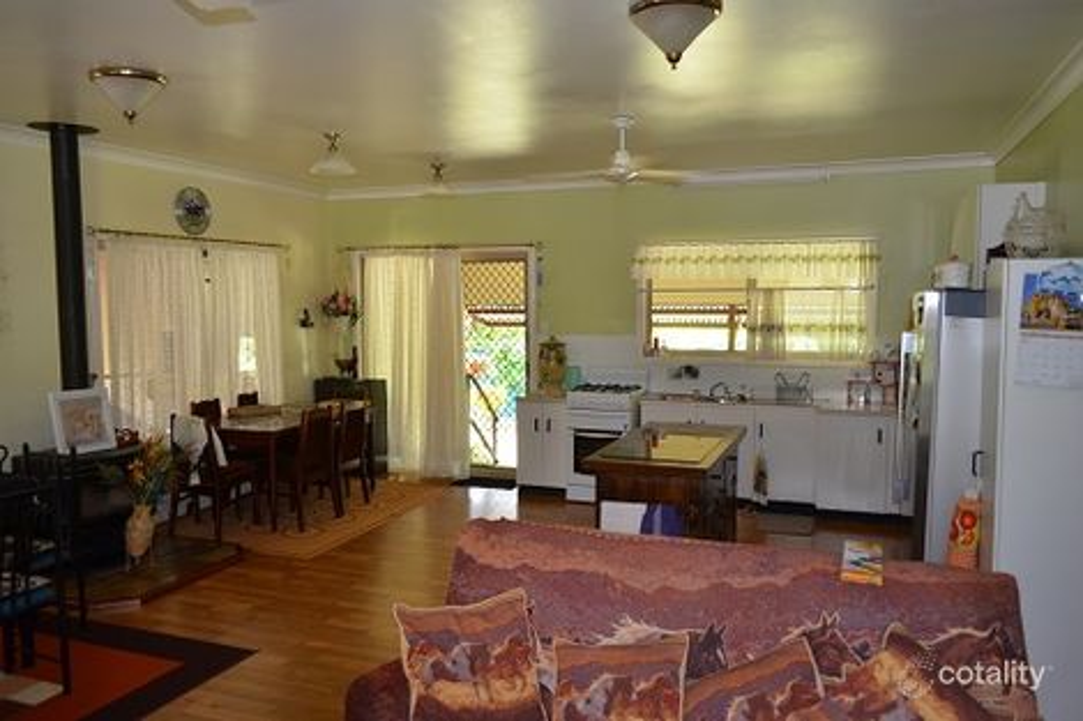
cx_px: 542
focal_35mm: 27
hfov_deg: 67.4
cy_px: 360
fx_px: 812
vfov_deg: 47.9
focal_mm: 18
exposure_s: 1/60
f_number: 3.5
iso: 640
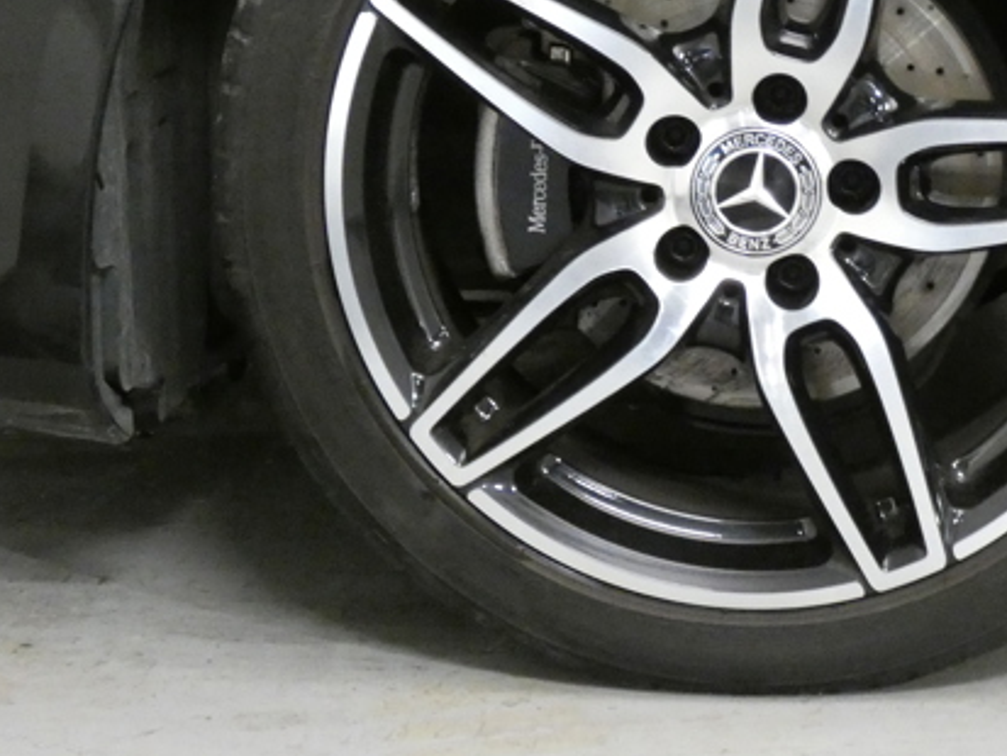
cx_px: 788
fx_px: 2590
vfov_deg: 16.5
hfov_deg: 21.8
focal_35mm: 89
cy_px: 178
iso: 1600
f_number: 3.8
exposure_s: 1/30
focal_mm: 8.2
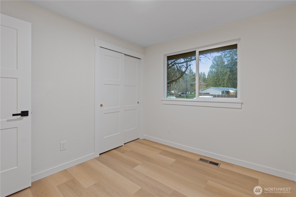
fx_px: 132
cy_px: 98
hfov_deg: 96.7
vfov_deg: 73.7
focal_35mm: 16
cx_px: 148
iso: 400
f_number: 4.5
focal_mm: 16
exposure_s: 1/5
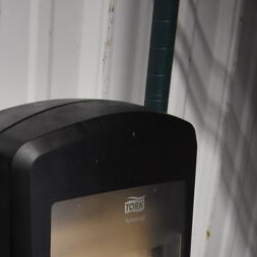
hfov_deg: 20.0
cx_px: -22
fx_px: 697
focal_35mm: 83
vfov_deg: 17.6
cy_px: 439
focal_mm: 18
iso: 2500
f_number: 3.5
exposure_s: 1/125
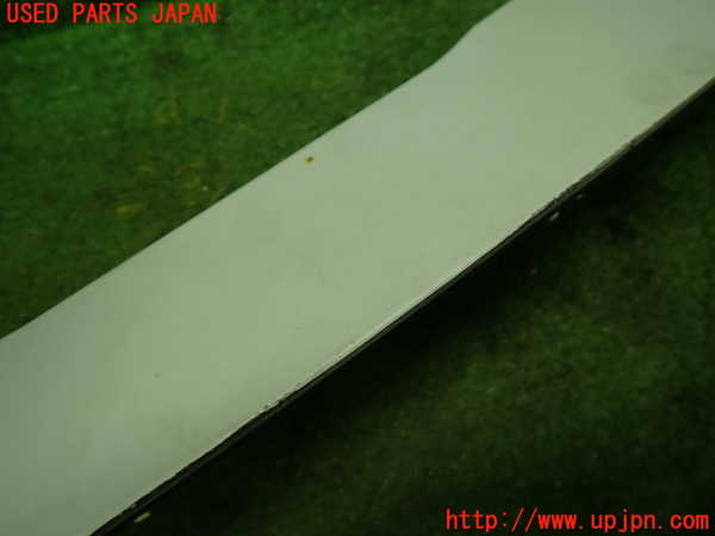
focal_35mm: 25
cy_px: 268
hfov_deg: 69.4
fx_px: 516
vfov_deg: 54.9
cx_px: 358
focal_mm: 4.5
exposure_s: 1/60
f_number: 2
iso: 125
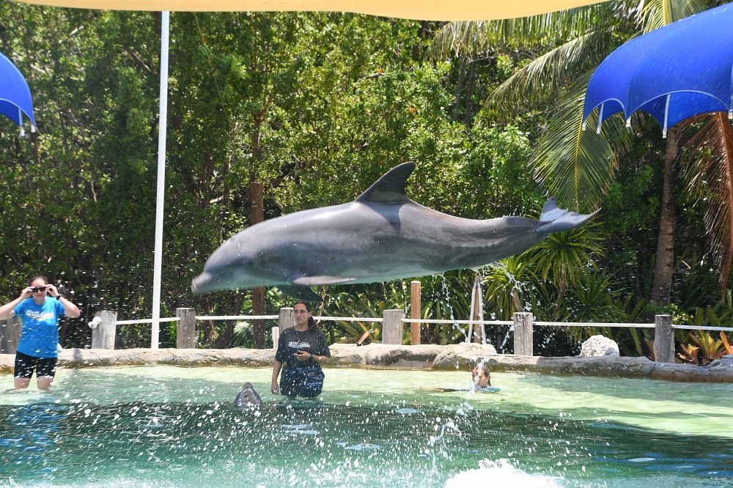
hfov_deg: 18.3
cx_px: 366
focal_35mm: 112
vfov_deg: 12.2
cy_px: 244
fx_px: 2280
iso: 250
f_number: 11
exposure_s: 1/200
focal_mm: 75
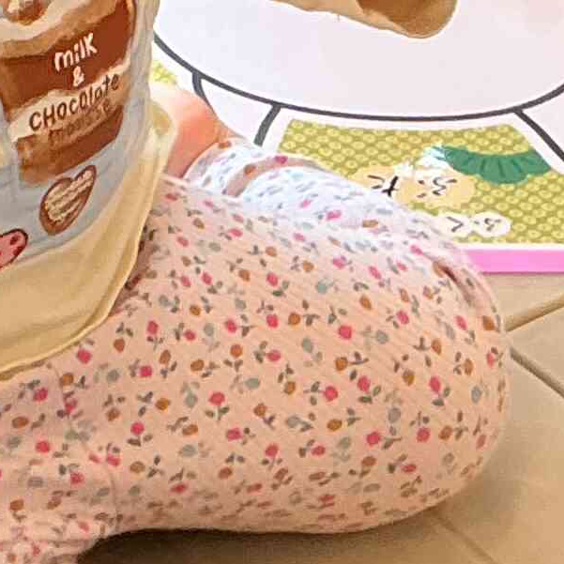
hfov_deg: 10.1
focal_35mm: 172
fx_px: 3171
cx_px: 63
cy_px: -113
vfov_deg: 10.0
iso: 20
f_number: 1.8
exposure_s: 1/120
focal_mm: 3
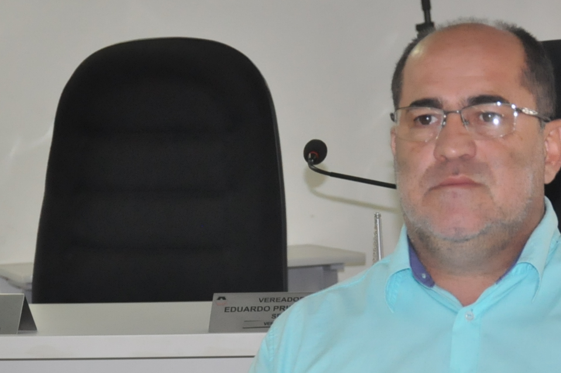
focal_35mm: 208
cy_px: 348
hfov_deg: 9.9
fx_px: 3237
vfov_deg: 6.6
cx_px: 408
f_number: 5.3
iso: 2000
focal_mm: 62
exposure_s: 1/60
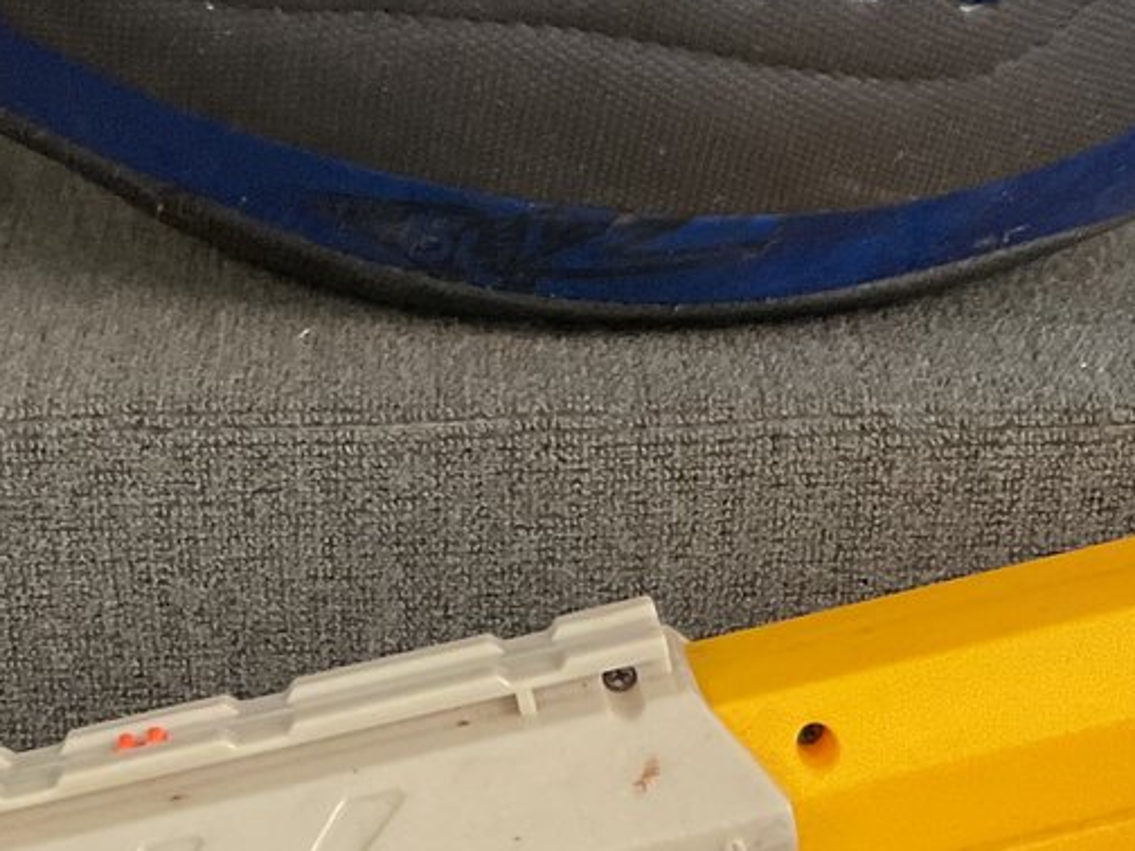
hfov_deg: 22.5
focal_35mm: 87
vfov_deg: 15.9
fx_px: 2853
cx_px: 652
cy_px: 1161
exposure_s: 1/60
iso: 200
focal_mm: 3
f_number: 1.8
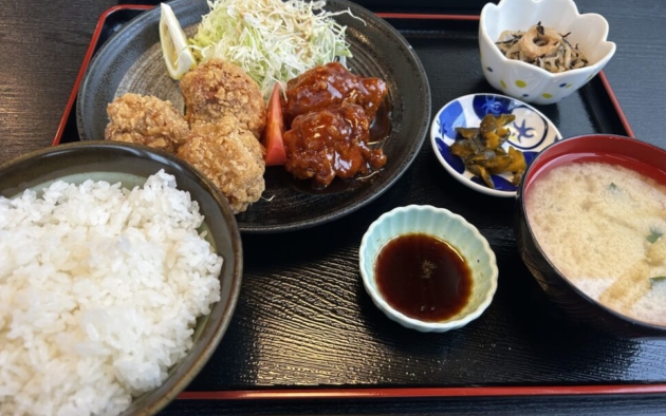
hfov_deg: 66.5
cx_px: 332
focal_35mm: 28
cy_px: 184
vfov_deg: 44.5
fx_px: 508
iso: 100
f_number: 1.5
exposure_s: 1/50
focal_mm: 5.7
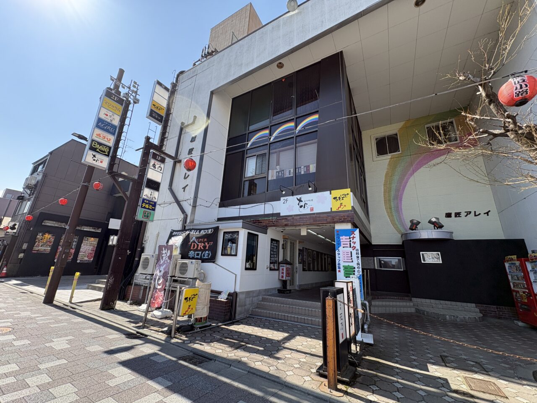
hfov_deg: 102.1
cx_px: 268
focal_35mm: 14
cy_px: 202
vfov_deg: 85.7
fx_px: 217
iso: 40
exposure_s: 1/631
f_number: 2.2
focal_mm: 2.22
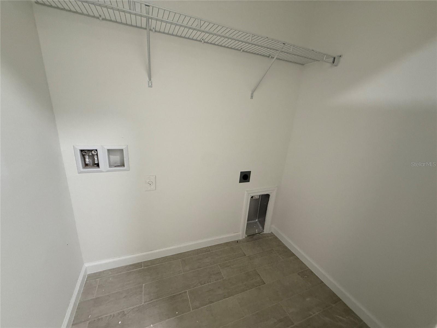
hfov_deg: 102.1
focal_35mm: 14
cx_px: 218
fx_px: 177
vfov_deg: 85.7
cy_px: 164
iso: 320
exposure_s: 1/60
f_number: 2.2
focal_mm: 2.22
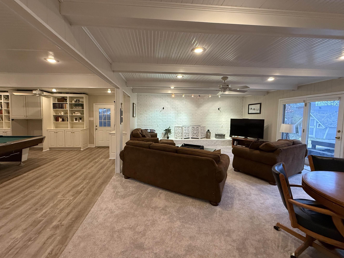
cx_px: 164
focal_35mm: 15
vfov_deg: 81.7
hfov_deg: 98.1
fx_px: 149
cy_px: 125
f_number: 2.2
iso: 320
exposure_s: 1/60
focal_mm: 2.22
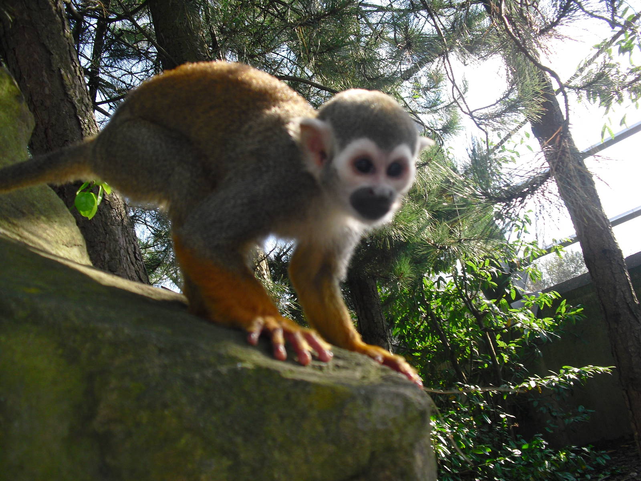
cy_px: 240
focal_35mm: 36
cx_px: 320
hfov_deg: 51.4
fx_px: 667
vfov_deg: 39.7
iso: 100
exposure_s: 1/250
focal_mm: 6.3
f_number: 3.1
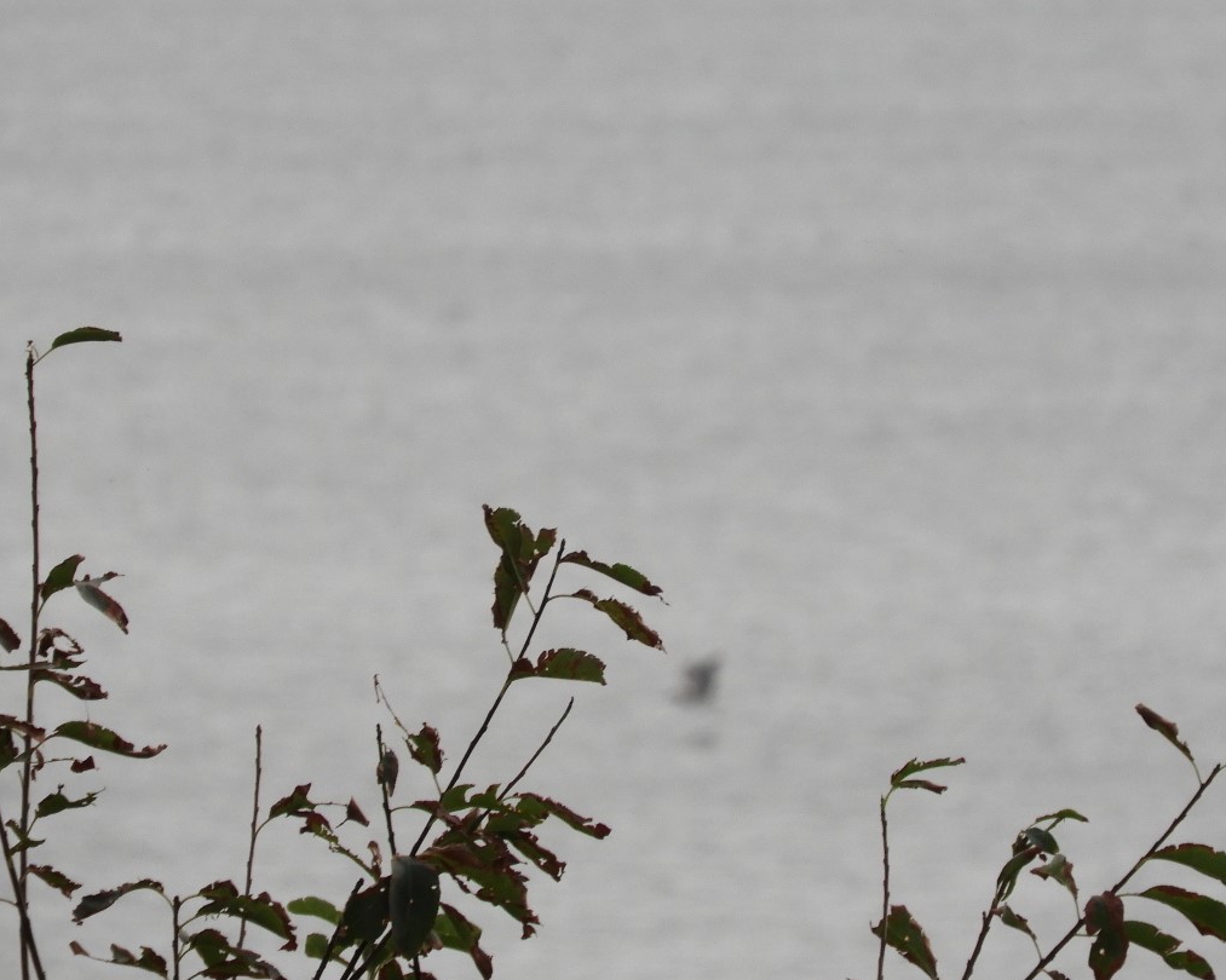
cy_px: 374
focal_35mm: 902
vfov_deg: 1.7
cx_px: 617
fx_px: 32723
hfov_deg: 2.1
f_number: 5.6
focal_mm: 116.5
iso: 280
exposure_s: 1/250
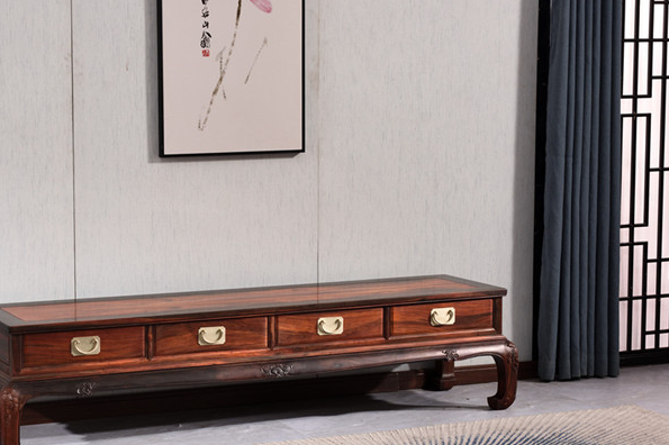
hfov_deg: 20.4
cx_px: 246
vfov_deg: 13.7
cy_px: 258
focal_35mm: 100
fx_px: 1857
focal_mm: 70
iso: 100
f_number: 13
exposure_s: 1/125
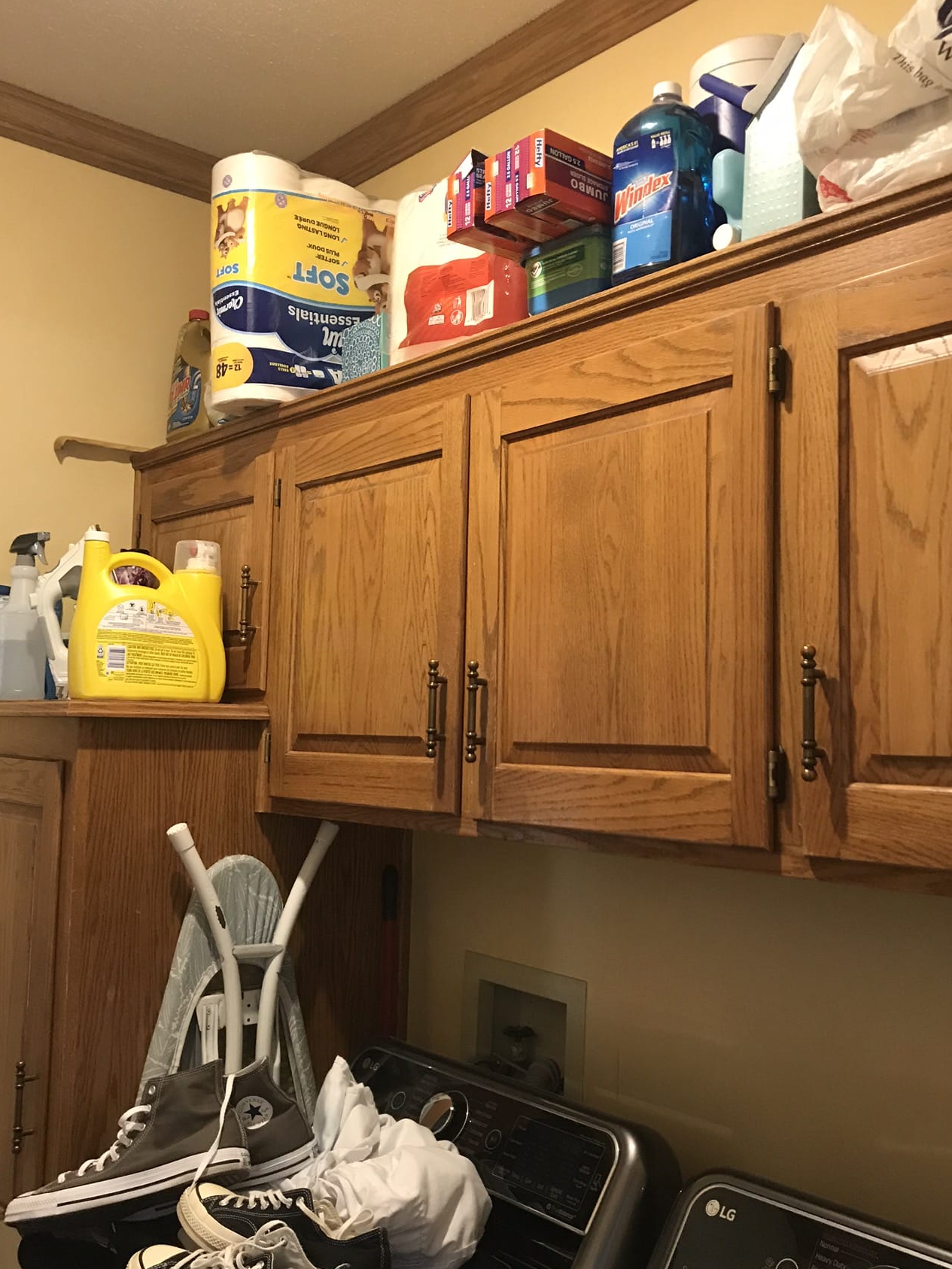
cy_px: 622
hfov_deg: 41.8
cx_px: 490
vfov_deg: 54.0
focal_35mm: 34
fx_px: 1247
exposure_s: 1/15
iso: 64
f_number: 1.8
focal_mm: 3.99
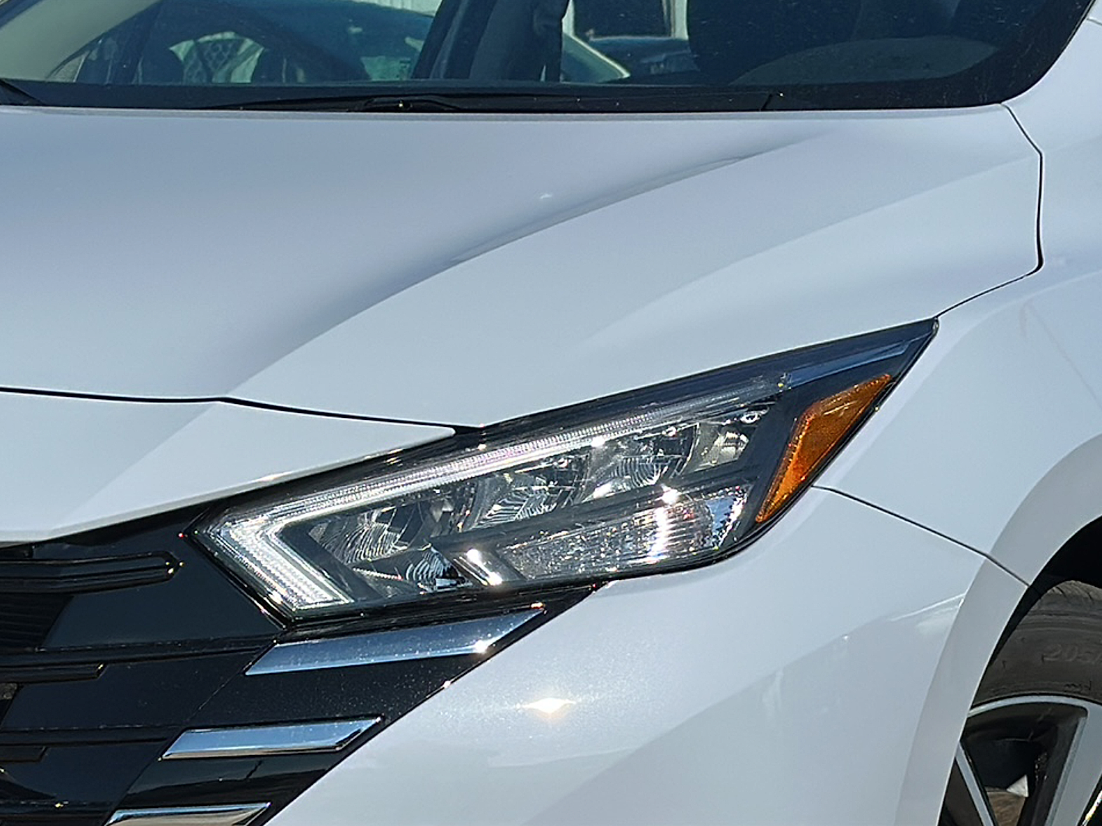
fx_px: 3215
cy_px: 412
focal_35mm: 101
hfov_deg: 19.4
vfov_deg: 14.6
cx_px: 552
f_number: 1.78
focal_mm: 6.86
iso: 64
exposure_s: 1/8333
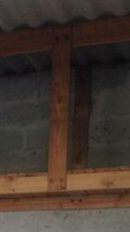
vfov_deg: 18.9
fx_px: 626
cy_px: 325
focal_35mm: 102
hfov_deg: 11.0
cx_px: -109
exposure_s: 1/20
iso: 64
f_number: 2.4
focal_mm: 4.12
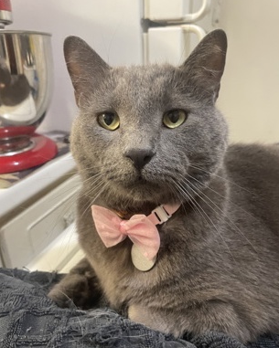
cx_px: 143
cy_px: 182
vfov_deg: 62.2
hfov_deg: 51.5
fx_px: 289
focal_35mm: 28
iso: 400
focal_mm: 4.2
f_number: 1.6
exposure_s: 1/60
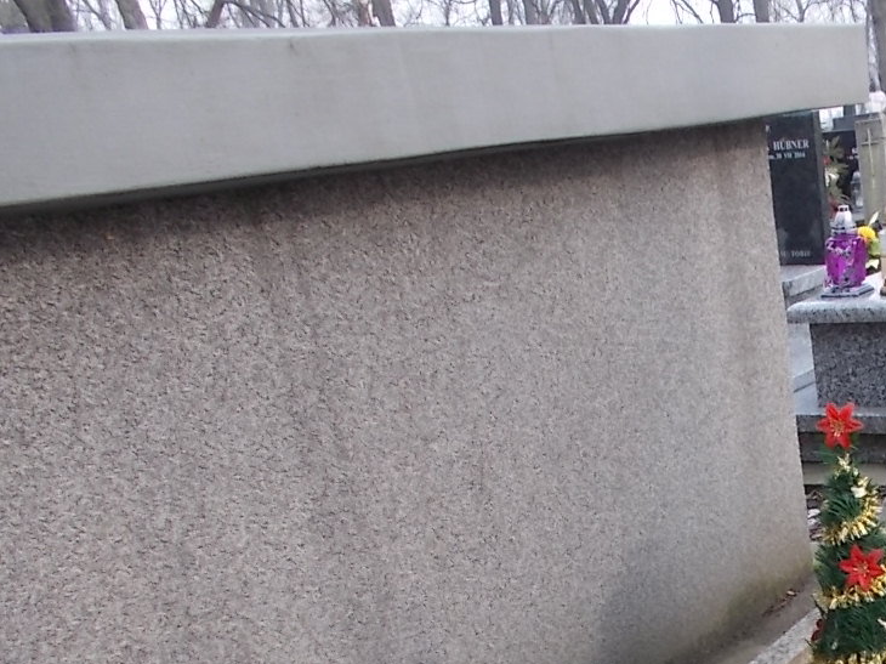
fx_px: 1458
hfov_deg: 32.0
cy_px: 680
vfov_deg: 24.4
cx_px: 814
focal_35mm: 57
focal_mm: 4.6
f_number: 3.2
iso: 80
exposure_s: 1/125
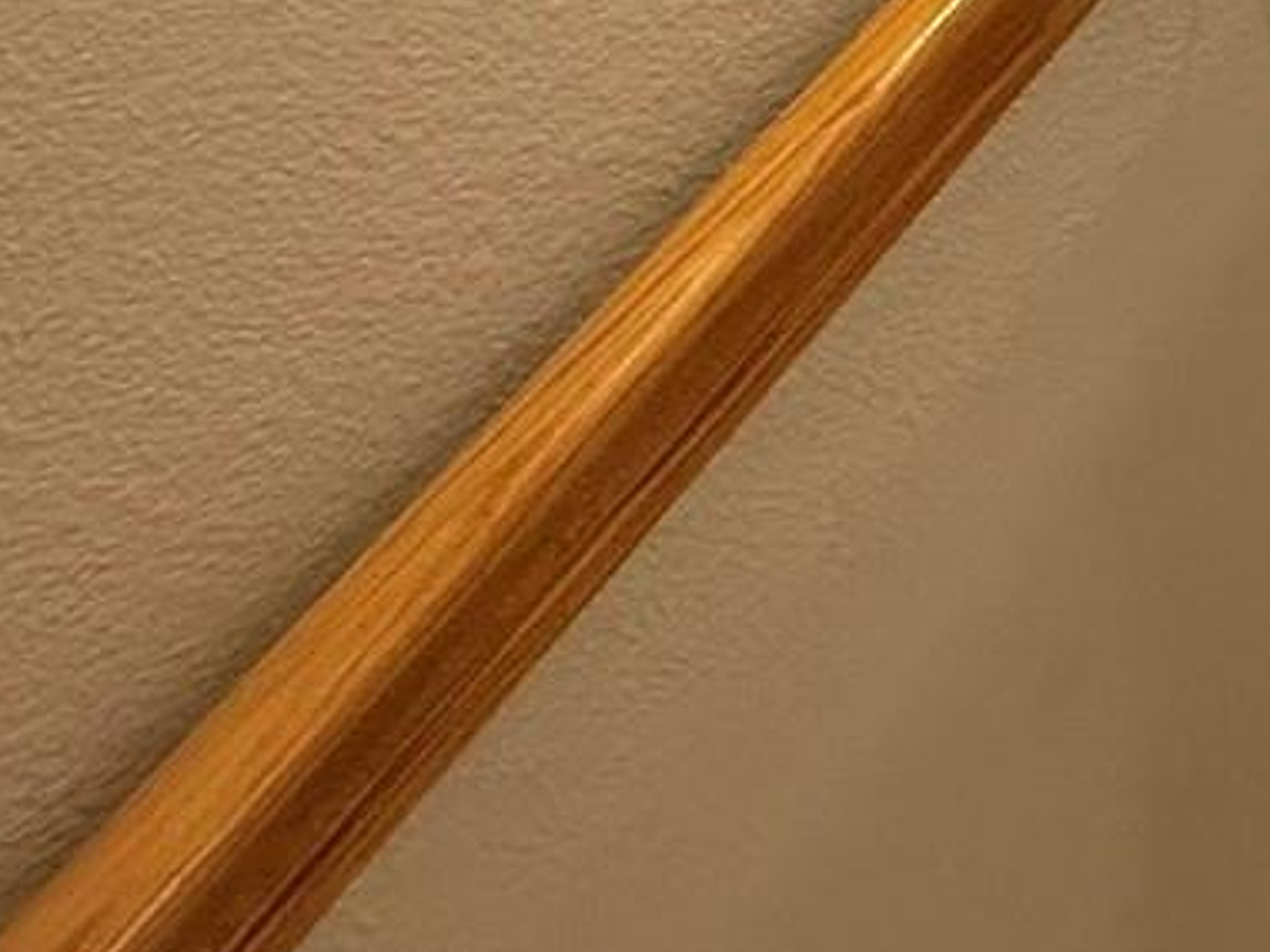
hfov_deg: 26.6
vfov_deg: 21.4
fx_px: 2165
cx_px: 1731
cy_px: -414
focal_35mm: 59
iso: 640
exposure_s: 1/60
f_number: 2.2
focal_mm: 2.22
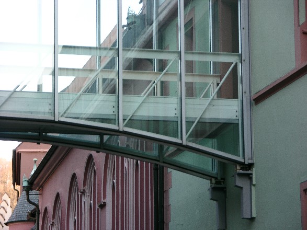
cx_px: 154
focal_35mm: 160
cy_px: 115
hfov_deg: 12.4
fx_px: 1419
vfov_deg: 9.3
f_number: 3.9
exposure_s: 1/29.1
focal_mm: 41.1
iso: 50
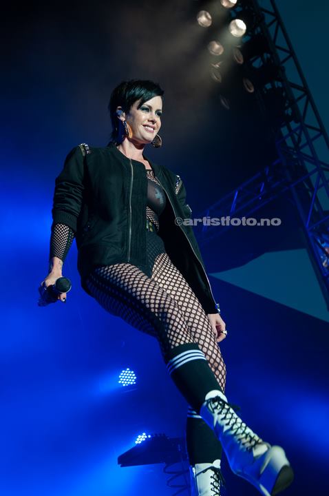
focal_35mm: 60
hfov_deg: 22.6
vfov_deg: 33.4
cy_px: 248
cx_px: 164
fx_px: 825
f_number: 3.5
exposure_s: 1/200
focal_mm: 40
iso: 200
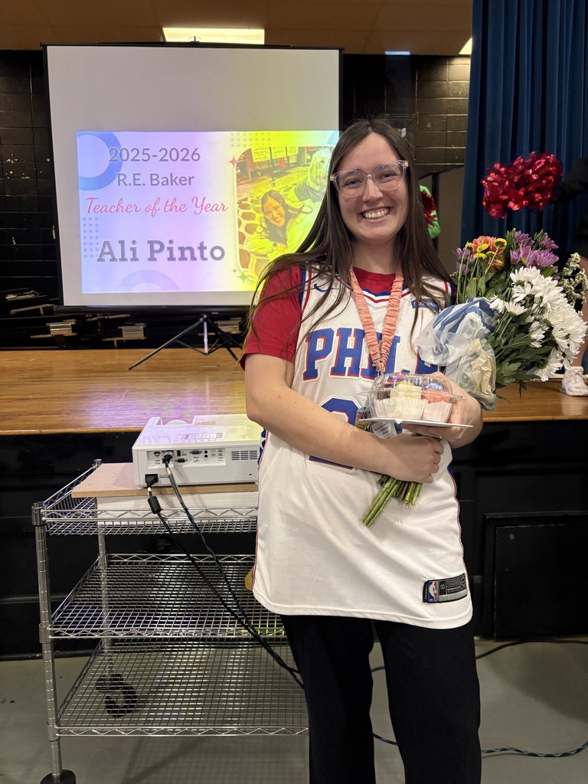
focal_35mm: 26
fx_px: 589
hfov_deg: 53.1
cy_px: 392
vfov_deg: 67.3
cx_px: 294
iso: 200
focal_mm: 5.96
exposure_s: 1/60
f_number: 1.6
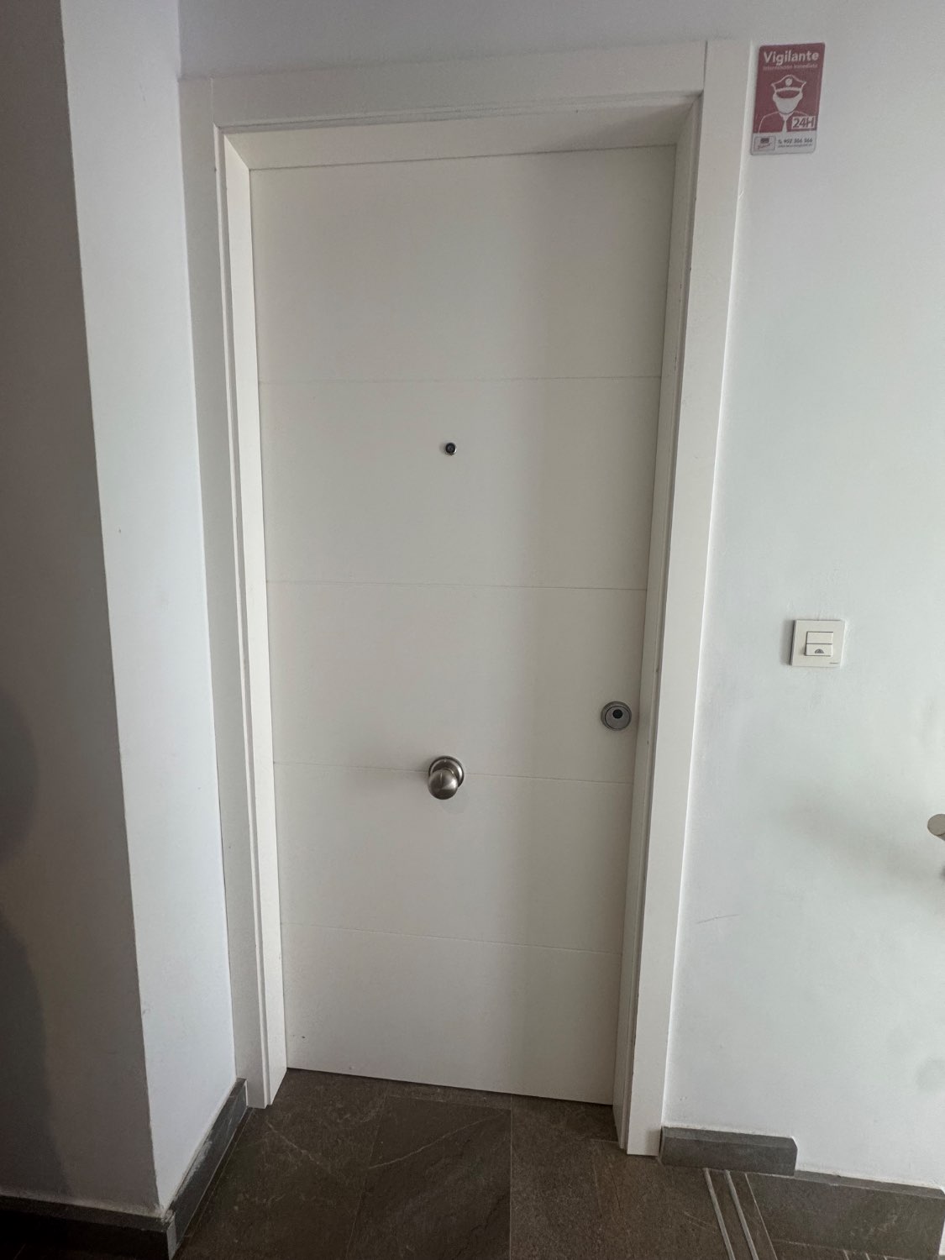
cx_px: 472
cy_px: 630
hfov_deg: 85.7
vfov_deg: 102.1
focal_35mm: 14
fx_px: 510
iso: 200
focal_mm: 2.22
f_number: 2.2
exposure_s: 1/100
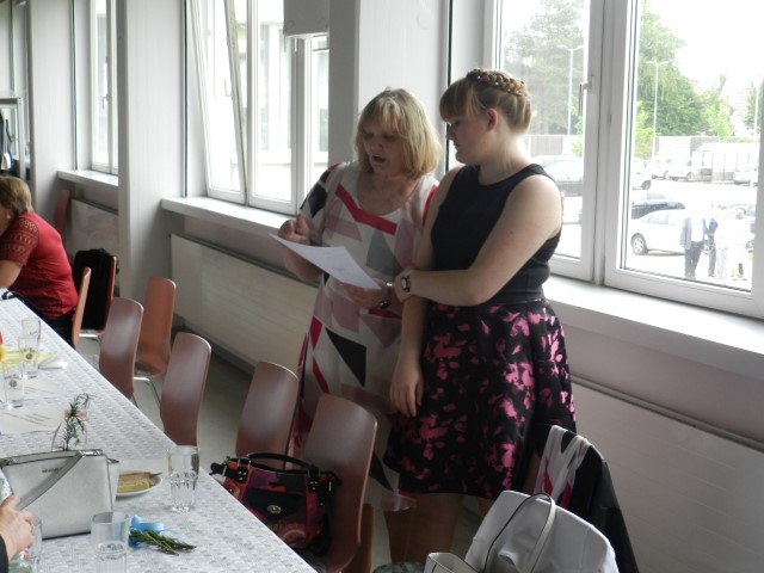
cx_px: 382
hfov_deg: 36.2
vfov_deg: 27.5
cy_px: 286
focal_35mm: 53
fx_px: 1170
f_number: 4.4
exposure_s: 1/30
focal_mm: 9.4
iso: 220
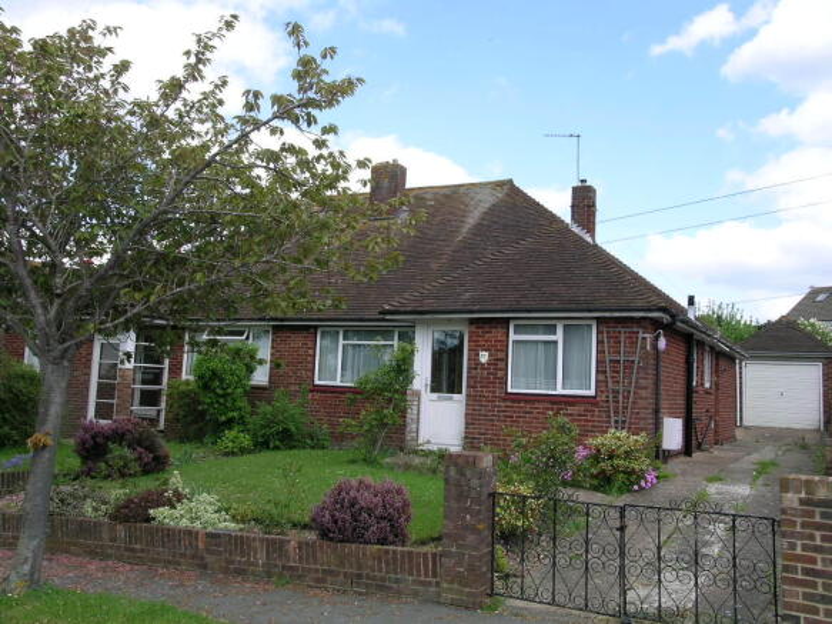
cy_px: 312
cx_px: 416
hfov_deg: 52.6
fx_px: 841
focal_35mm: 35
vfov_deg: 40.7
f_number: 6
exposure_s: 1/164
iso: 50
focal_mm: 7.2
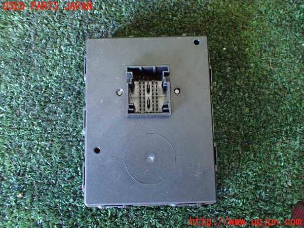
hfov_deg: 60.0
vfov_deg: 46.8
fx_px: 263
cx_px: 152
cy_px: 114
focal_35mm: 30
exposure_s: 1/30
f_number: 2.3
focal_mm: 5.4
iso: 1000
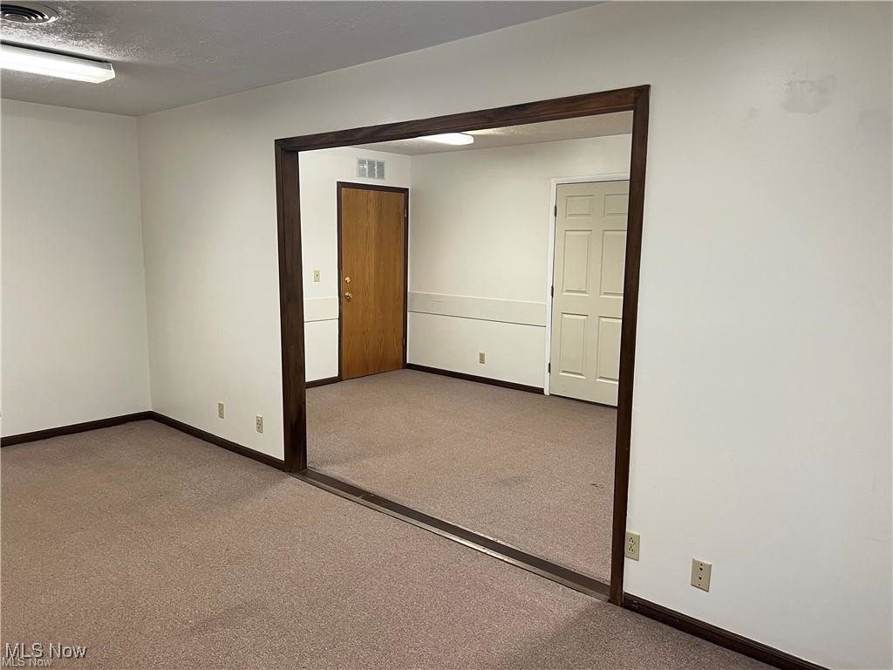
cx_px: 446
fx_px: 671
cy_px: 335
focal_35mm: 26
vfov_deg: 53.1
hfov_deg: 67.3
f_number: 1.5
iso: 100
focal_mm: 5.7
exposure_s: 1/60
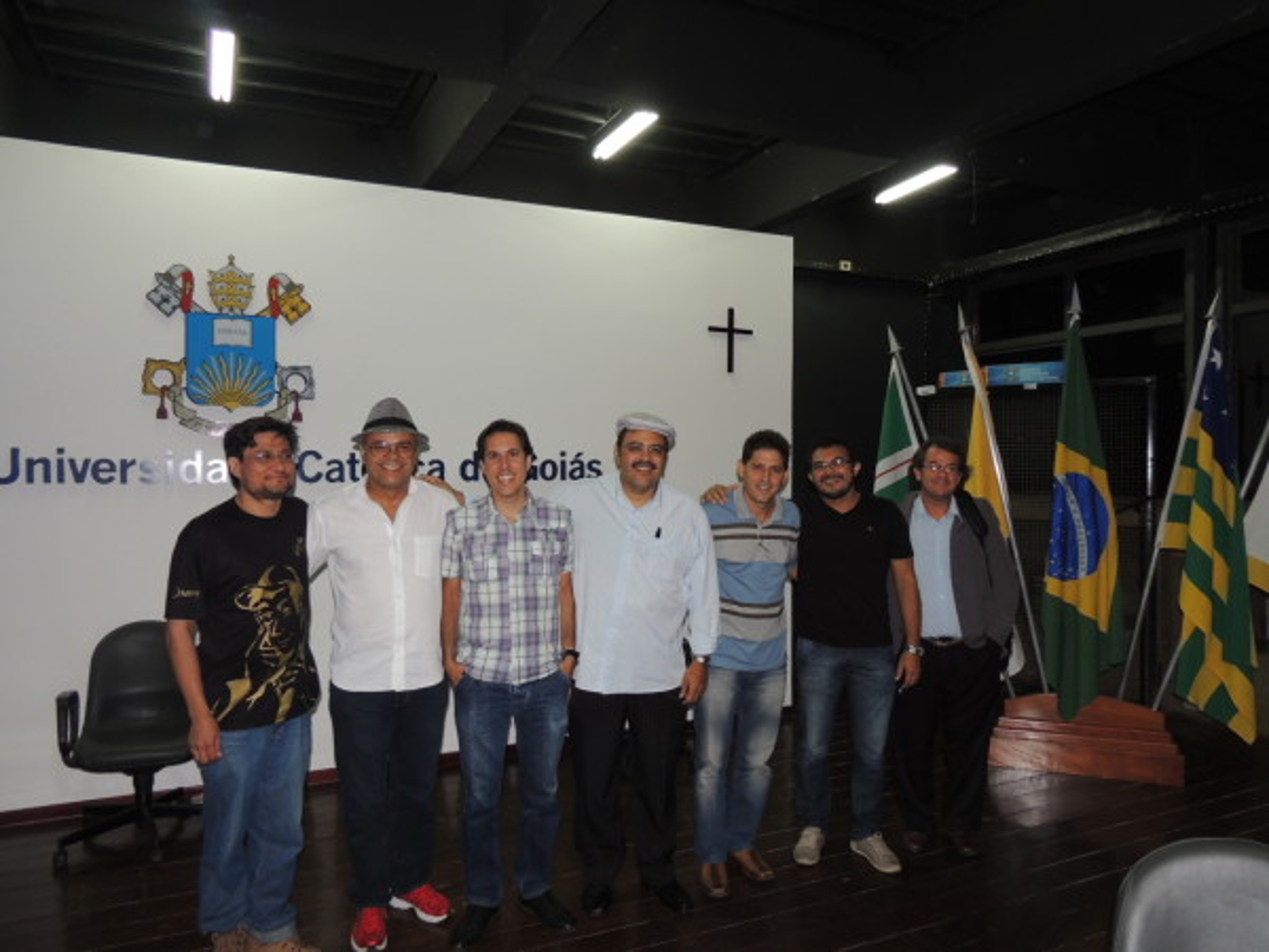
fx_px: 880
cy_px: 476
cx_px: 634
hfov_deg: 71.6
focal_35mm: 24
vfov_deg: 56.8
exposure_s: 1/30
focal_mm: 4.3
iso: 200
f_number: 3
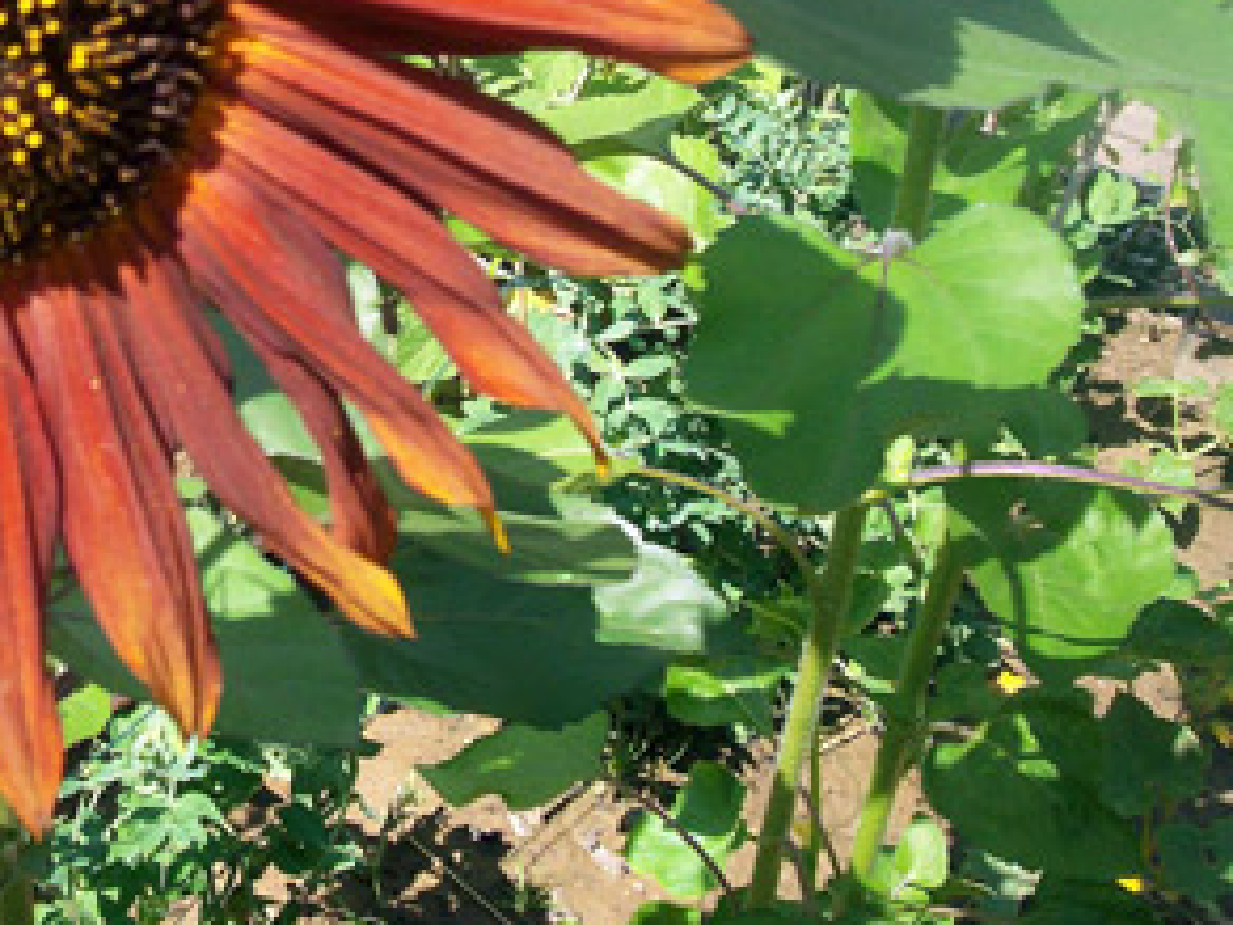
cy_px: 57
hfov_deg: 26.6
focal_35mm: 70
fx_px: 2493
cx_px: 65
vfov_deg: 20.5
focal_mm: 5.9
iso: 100
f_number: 4.5
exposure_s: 1/267
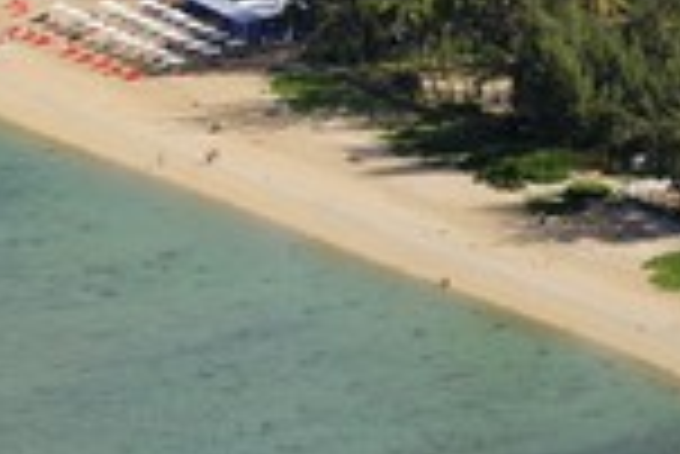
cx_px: 279
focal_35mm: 556
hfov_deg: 3.7
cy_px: 81
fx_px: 10512
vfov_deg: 2.5
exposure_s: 1/1250
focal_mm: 200
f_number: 13
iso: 800
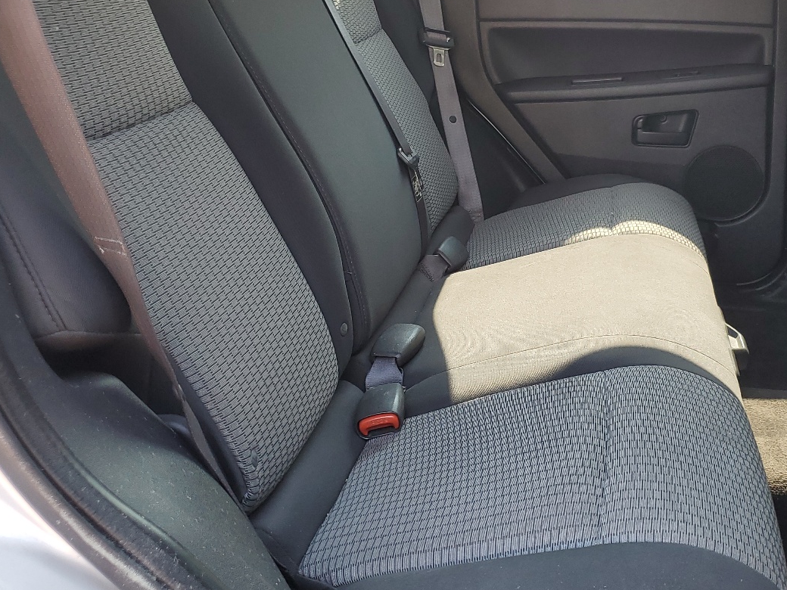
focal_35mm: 40
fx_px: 909
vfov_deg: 35.5
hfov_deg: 45.7
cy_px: 188
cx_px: 553
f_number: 1.5
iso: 54
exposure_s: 1/120
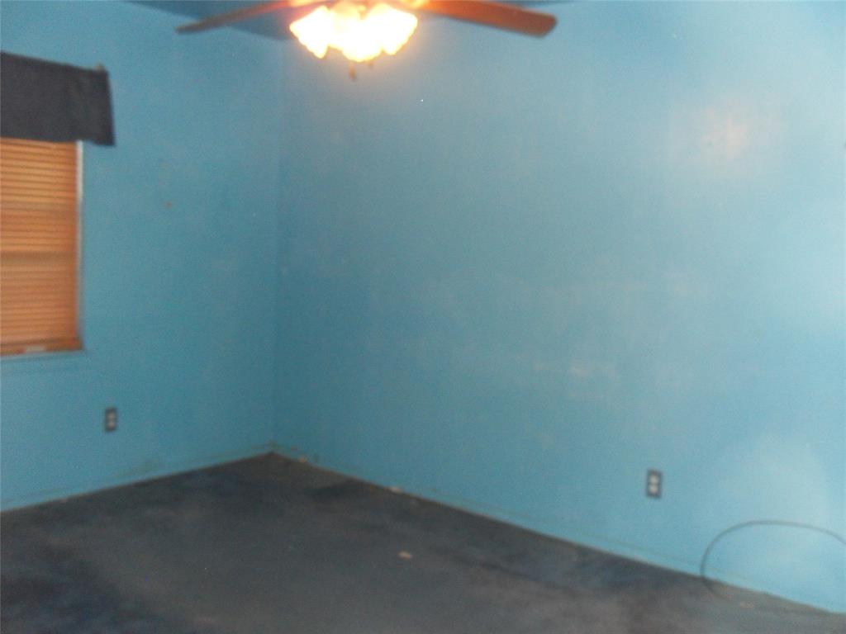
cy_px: 317
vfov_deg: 40.7
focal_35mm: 35
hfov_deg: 52.6
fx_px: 855
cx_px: 423
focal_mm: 6.3
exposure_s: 1/45
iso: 400
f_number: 3.5
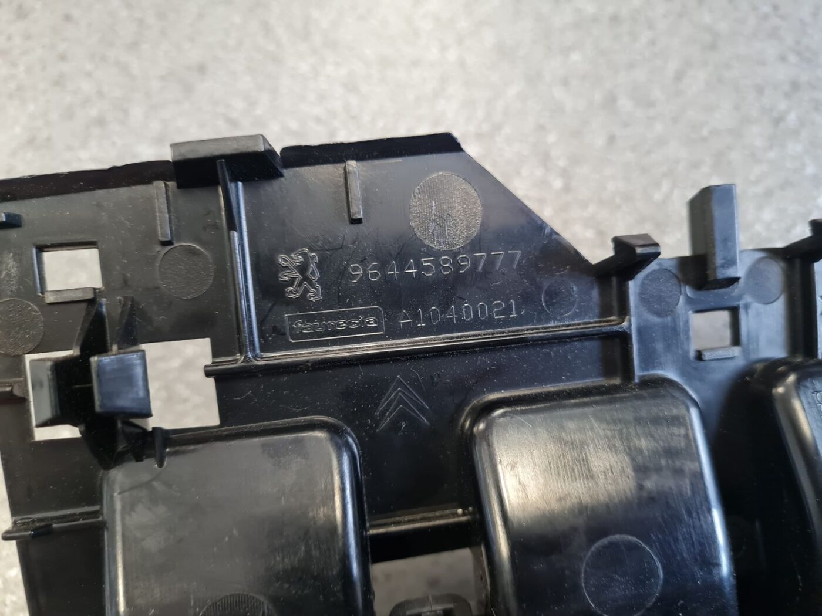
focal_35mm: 26
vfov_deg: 53.1
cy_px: 308
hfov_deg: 67.3
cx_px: 411
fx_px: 617
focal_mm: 5.4
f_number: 1.8
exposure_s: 1/50
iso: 250
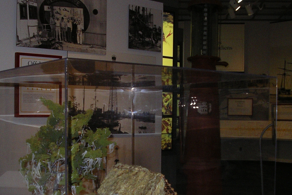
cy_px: 146
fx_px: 470
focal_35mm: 58
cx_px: 115
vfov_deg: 23.1
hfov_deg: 34.4
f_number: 4.1
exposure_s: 1/60
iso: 160
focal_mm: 5.8
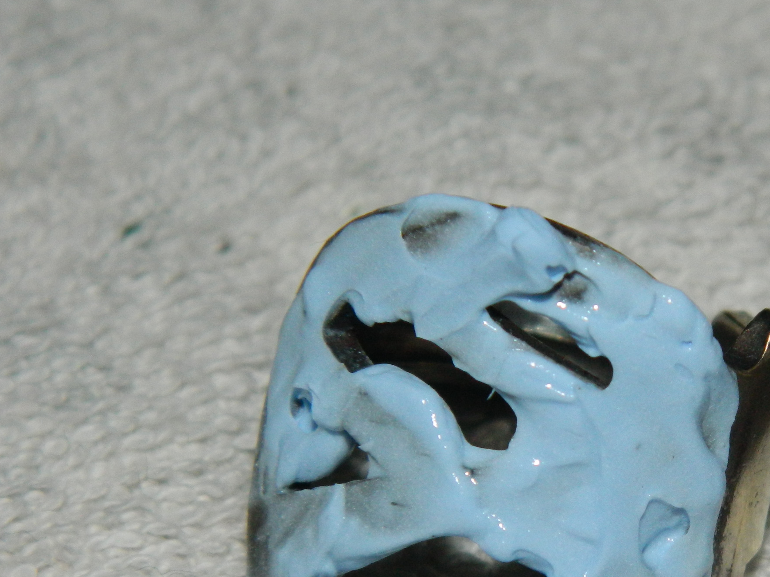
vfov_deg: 7.8
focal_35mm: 190
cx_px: 705
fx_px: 4227
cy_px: 483
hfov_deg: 10.4
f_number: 12.6
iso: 200
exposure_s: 1/60
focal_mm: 18.6
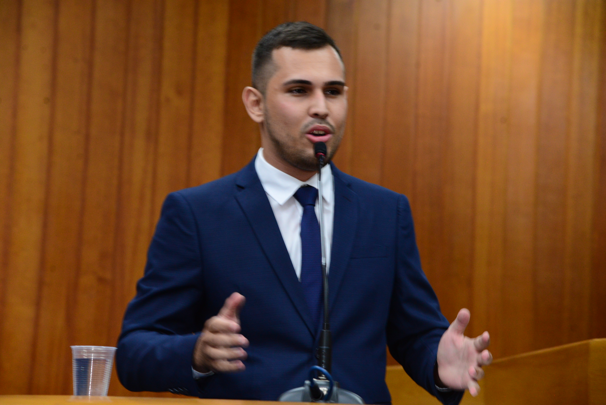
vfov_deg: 12.5
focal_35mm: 110
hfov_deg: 18.6
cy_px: 202
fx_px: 1852
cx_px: 303
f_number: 5
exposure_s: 1/60
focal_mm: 110
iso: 2500
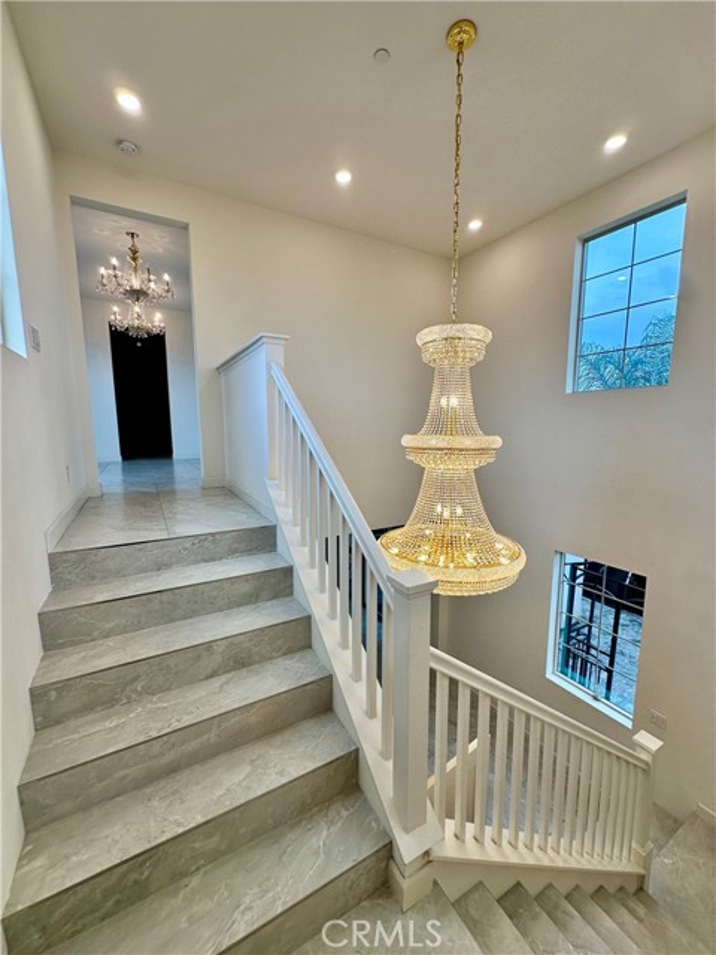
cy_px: 478
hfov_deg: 85.7
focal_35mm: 14
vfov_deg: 102.1
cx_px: 358
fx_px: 386
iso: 40
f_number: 2.2
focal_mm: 2.22
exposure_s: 1/136
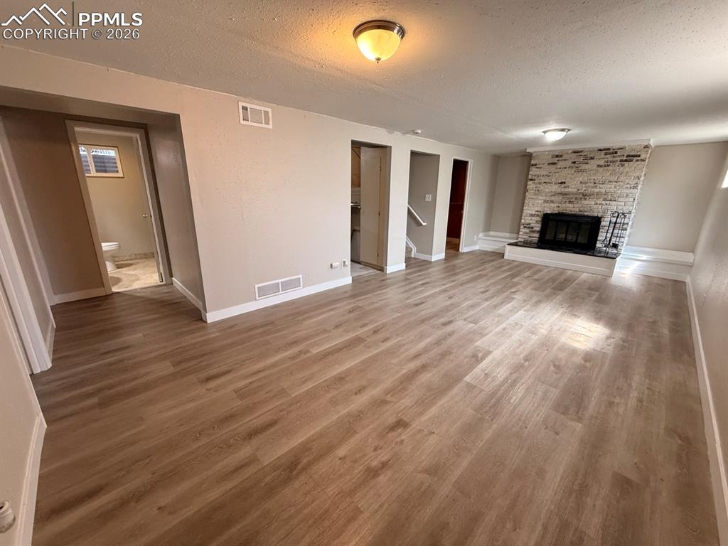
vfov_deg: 85.7
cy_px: 273
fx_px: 294
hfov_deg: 102.1
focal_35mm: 14
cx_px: 364
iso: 250
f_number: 2.2
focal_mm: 2.22
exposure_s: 1/60
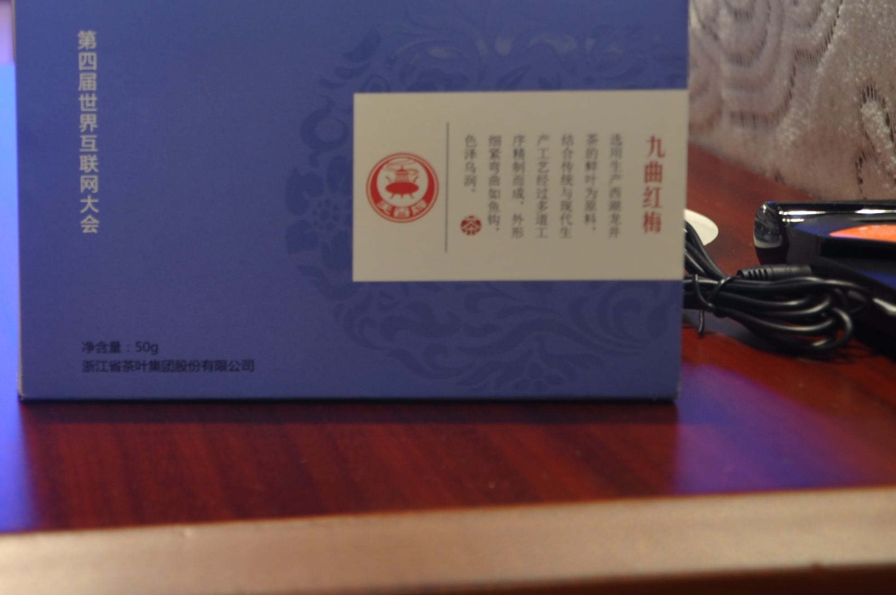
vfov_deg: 16.2
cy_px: -35
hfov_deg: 23.5
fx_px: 2041
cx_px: -49
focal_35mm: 82
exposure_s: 1/4
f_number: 4
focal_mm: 25
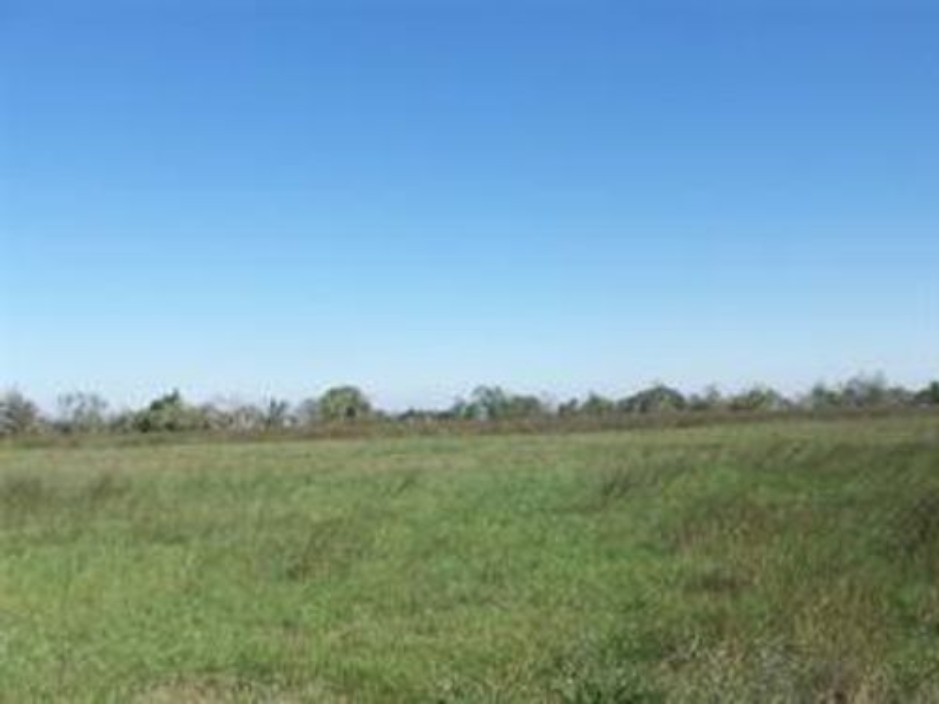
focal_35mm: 34
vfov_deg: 41.8
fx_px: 922
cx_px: 470
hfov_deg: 54.0
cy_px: 352
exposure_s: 1/285
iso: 64
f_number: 5.5
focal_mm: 5.7
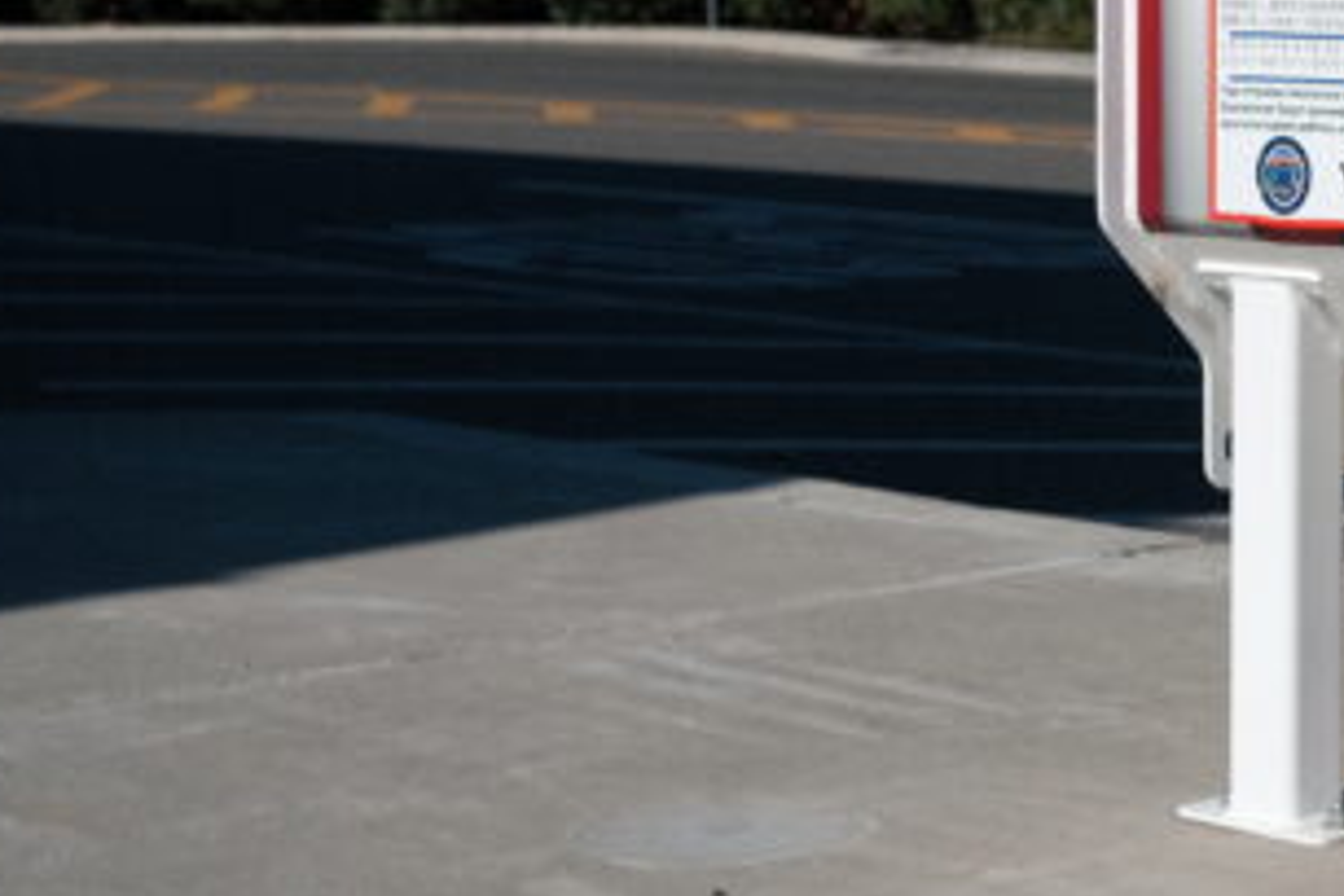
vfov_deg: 13.2
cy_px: 66
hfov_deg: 19.0
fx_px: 3845
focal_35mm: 103
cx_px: 1480
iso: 200
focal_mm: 27
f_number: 4
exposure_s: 1/4000
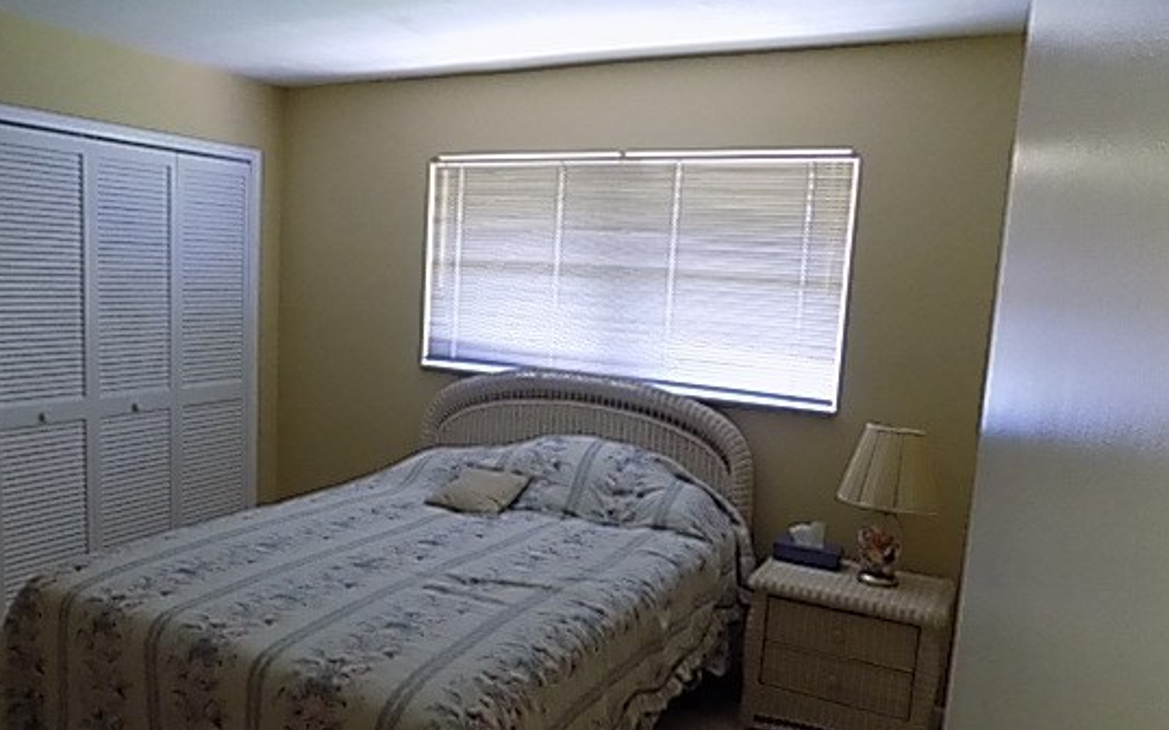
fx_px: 924
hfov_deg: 64.3
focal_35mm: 29
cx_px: 489
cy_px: 402
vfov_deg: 43.1
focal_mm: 4
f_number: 3.1
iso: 400
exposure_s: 1/10
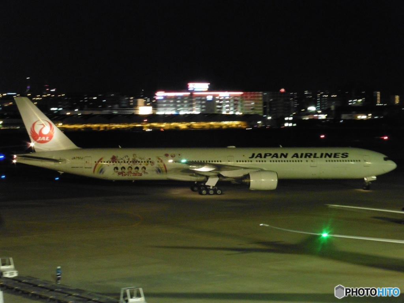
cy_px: 152
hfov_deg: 19.3
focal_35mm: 102
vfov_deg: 14.5
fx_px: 1190
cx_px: 202
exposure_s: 1/4
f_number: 5.3
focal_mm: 18.2
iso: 1000
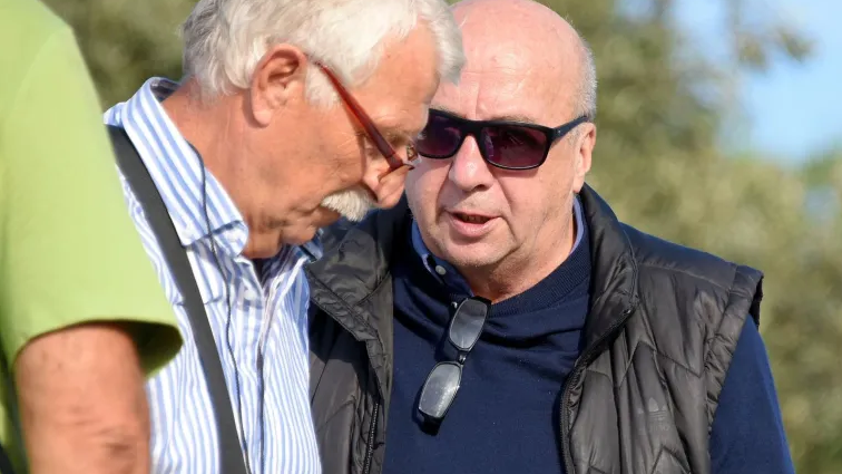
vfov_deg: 3.8
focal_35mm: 316
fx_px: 7054
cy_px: 214
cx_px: 422
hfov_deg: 6.8
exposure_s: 1/1600
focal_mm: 300
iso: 800
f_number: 5.6
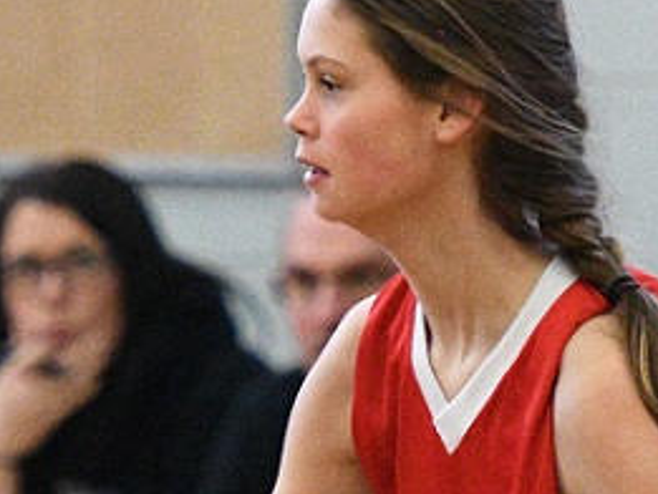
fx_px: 16393
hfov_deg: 2.3
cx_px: 165
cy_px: 837
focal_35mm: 862
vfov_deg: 1.7
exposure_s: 1/1000
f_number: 2.8
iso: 5000
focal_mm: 145
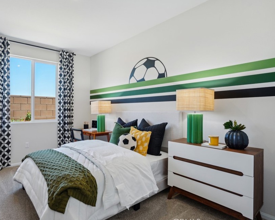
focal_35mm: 19
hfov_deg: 81.7
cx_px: 102
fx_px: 155
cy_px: 111
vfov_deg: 70.8
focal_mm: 16
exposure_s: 1/30
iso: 250
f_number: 7.1
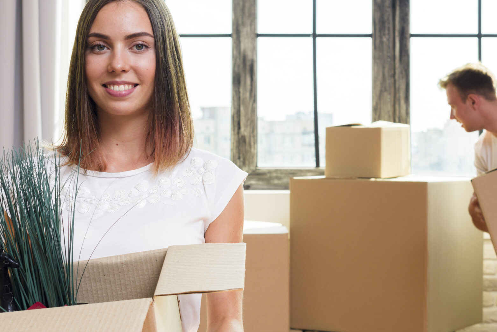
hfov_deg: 24.6
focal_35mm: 82
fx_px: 1132
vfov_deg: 16.6
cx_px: 336
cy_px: 241
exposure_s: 1/160
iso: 160
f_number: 6.3
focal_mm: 50
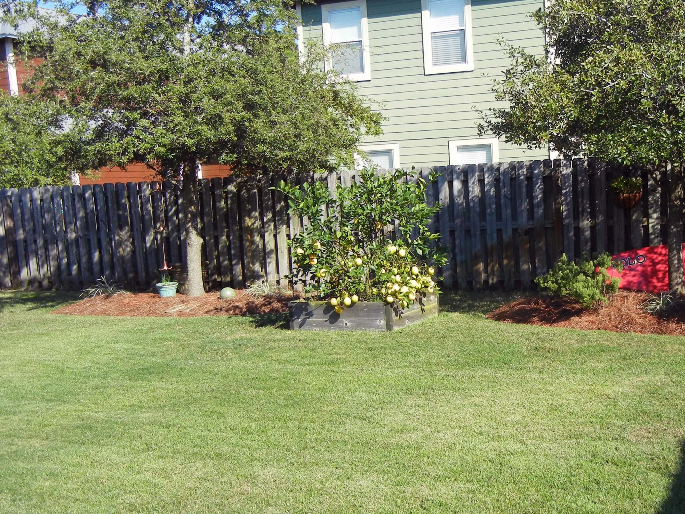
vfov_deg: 32.1
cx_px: 481
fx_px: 890
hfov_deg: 41.3
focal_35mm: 45
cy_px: 308
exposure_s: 1/254
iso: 160
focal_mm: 5.4
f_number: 7
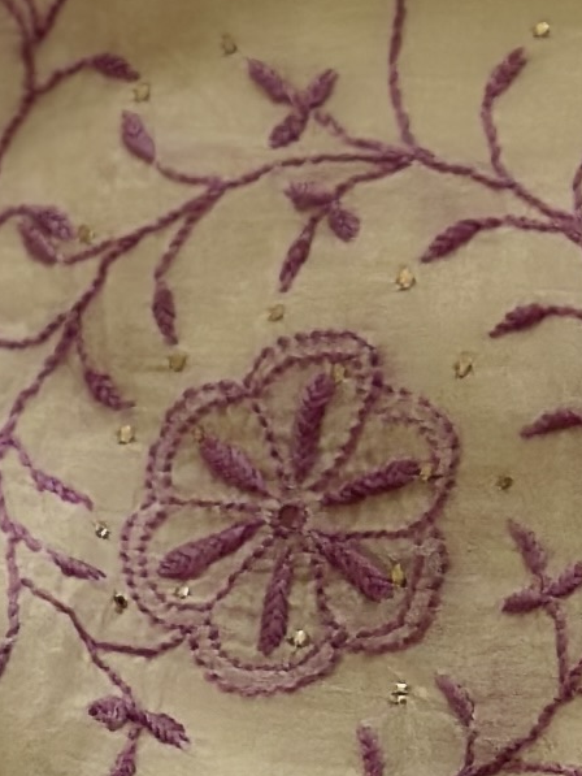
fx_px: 7261
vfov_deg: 6.0
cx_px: 1104
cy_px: -695
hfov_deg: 4.5
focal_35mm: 324
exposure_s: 1/843
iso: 80
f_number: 1.78
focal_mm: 6.86
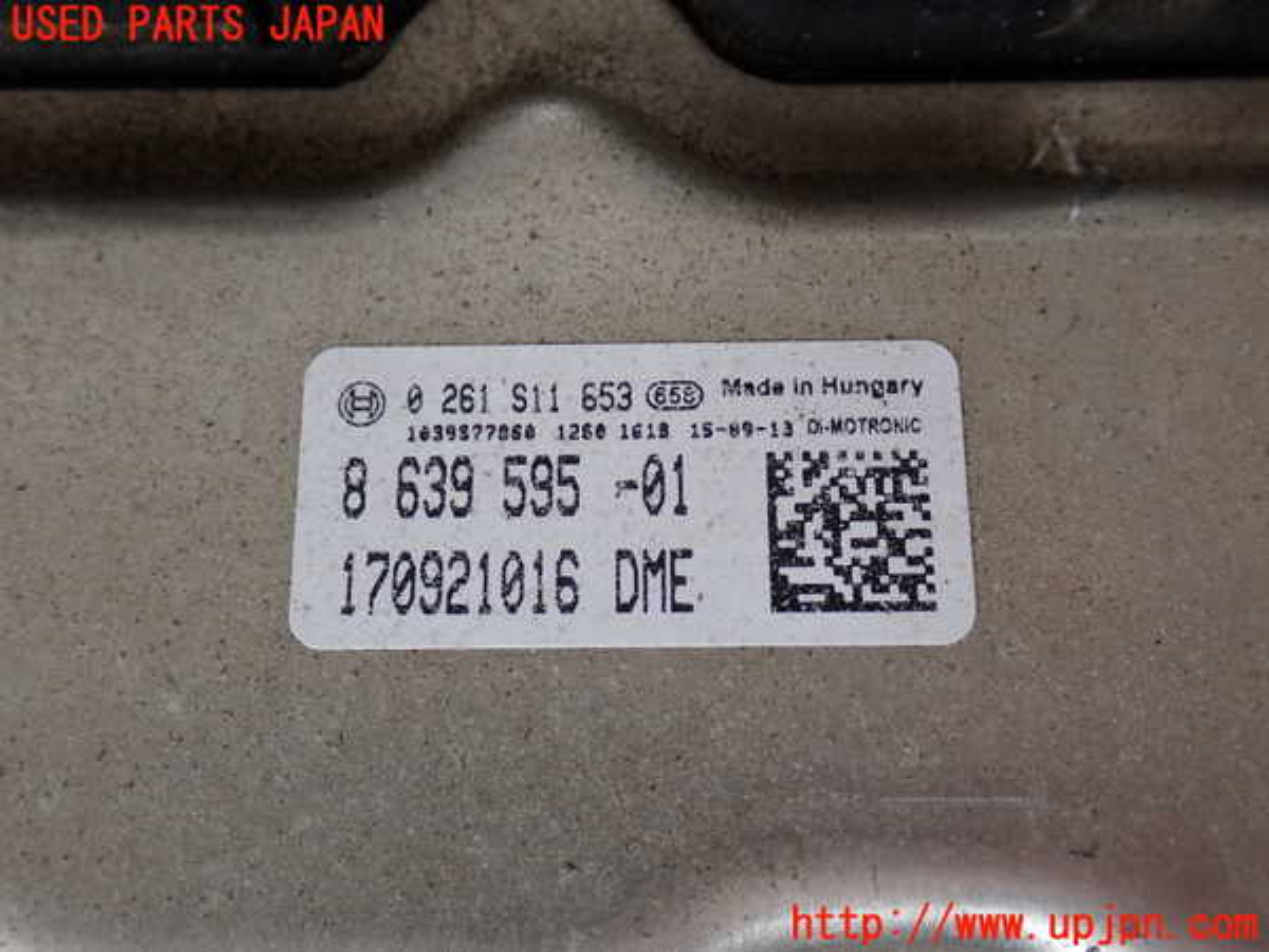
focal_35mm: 41
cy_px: 476
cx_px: 634
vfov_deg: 35.1
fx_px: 1503
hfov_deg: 45.8
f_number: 2.8
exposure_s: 1/60
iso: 200
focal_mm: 7.31
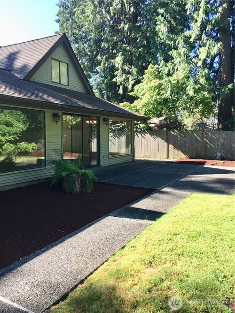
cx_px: 118
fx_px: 263
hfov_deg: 48.2
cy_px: 156
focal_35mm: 29
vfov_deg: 61.7
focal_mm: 4.15
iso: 32
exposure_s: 1/373
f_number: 2.2
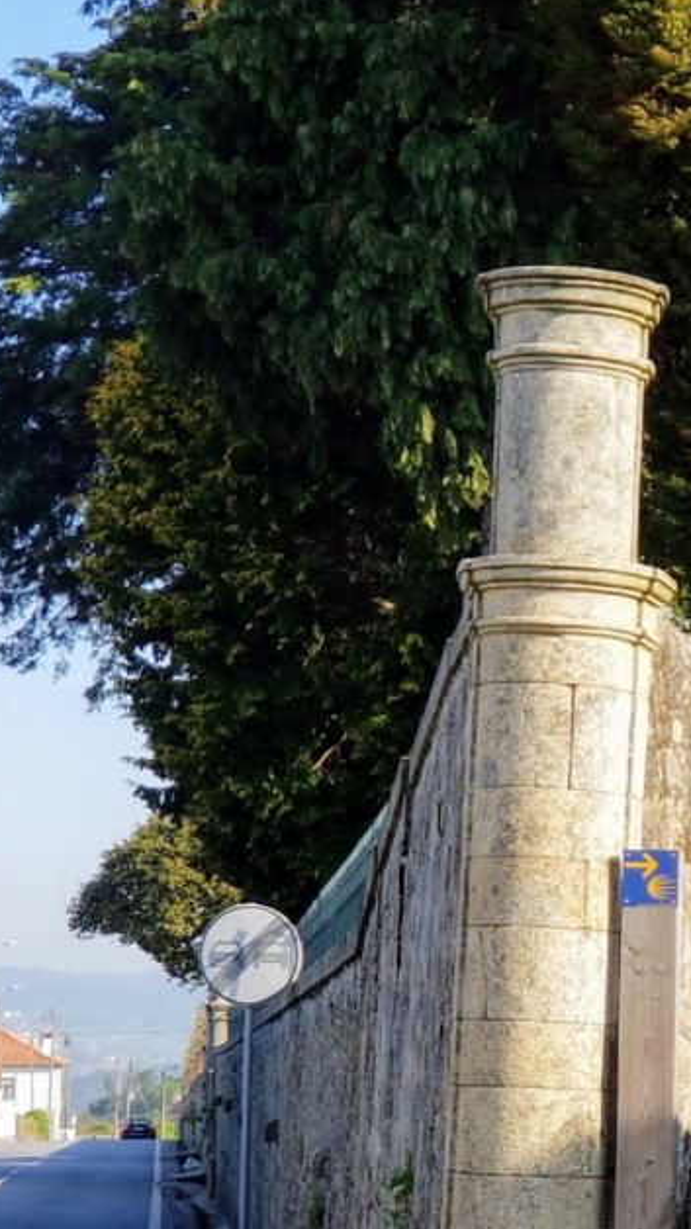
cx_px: 1020
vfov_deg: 16.4
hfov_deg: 9.1
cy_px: 924
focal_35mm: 130
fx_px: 4237
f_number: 2.4
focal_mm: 6
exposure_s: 1/408
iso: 25
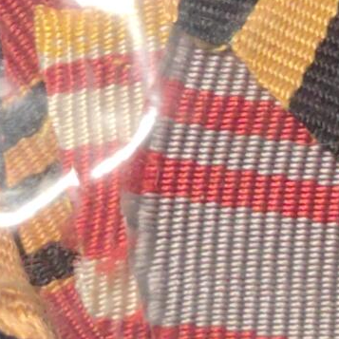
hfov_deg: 7.5
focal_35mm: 232
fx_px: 2570
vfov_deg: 7.5
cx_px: 339
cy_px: -112
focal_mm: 5.75
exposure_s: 1/100
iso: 80
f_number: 2
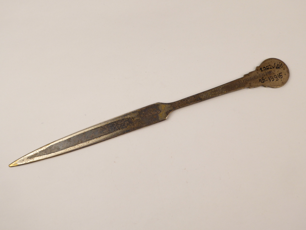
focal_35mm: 40
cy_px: 115
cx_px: 153
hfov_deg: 46.8
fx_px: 354
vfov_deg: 36.0
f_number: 5
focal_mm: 7.2
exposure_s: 1/60
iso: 100
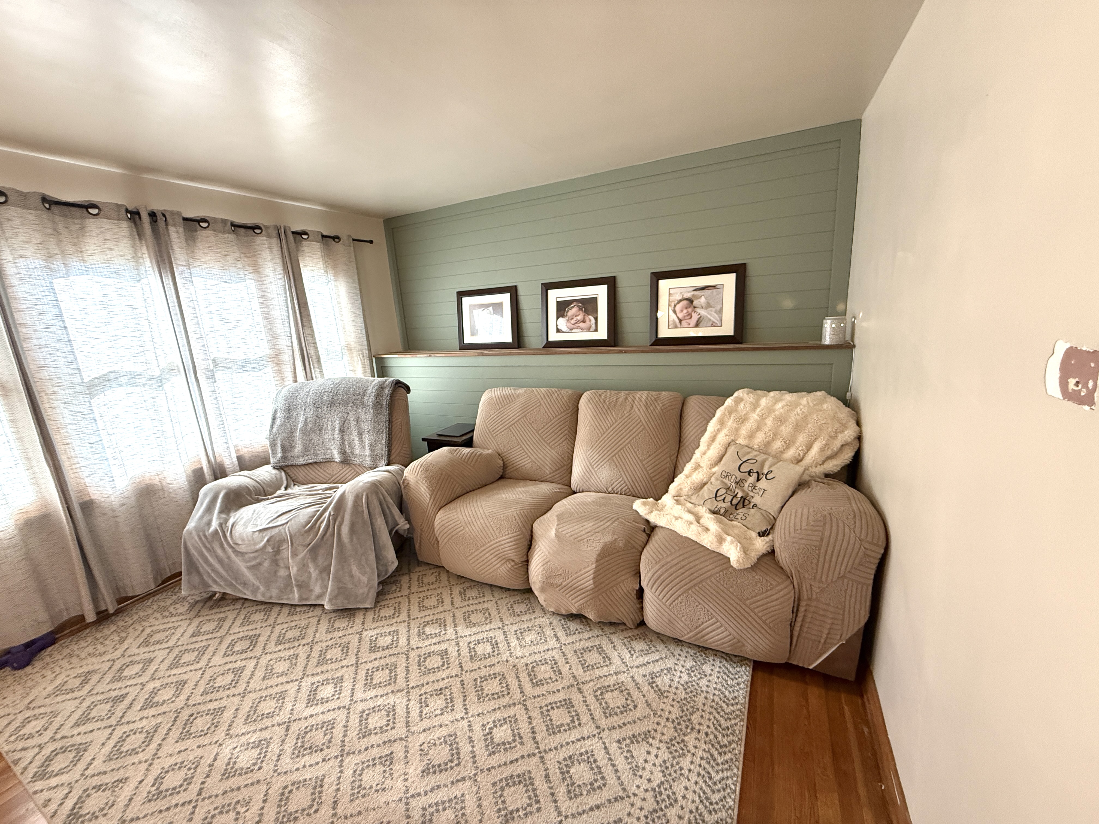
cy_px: 412
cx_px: 550
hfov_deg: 102.1
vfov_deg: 85.7
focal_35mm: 14
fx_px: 444
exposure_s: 1/120
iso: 400
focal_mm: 2.22
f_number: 2.2
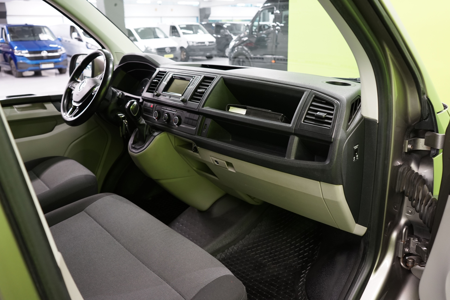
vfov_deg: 45.0
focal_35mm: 29
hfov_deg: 63.7
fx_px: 362
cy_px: 150
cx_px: 225
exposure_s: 1/15
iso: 800
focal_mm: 29
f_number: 5
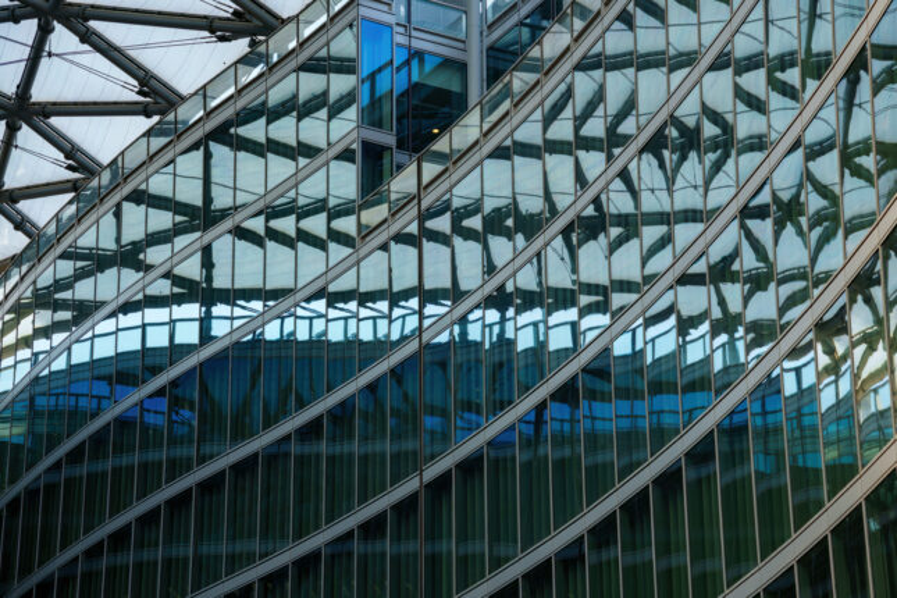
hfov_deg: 18.8
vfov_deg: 12.6
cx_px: 448
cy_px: 299
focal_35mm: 109
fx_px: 2716
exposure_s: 1/40
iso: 100
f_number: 8
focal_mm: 109
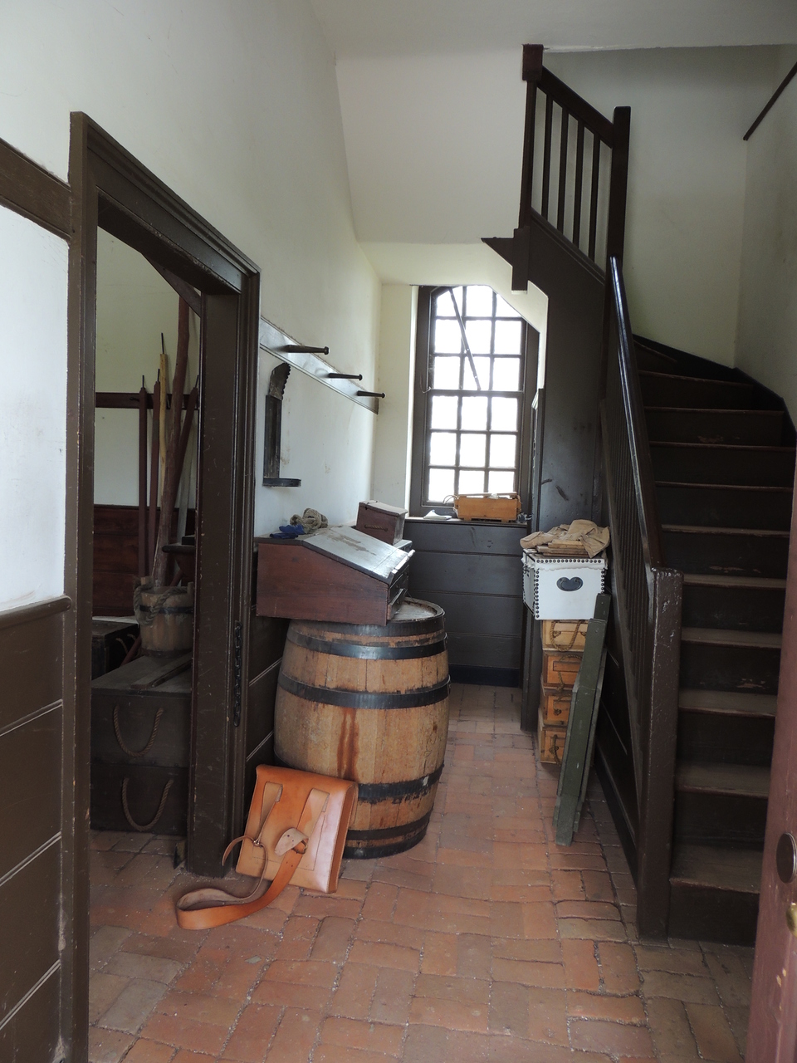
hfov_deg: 56.8
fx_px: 737
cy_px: 532
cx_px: 398
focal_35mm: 24
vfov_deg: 71.6
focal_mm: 4.3
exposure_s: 1/30
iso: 180
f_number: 3
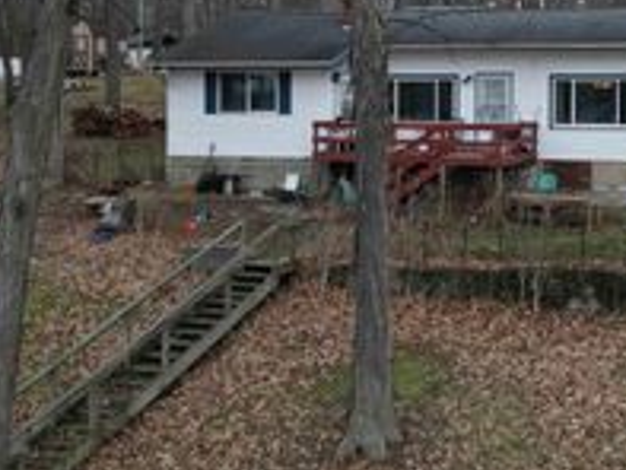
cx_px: 451
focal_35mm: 61
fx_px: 1104
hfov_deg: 31.2
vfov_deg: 23.8
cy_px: 116
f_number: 1.7
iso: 150
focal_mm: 6.72
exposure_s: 1/800
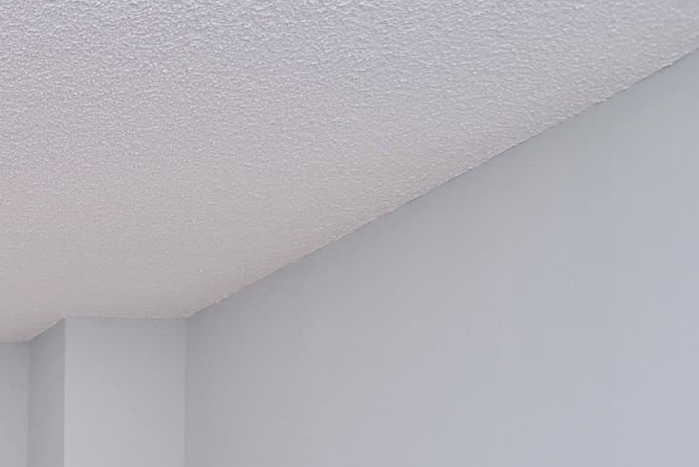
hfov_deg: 32.2
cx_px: -253
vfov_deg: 28.4
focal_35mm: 42
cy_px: 537
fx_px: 816
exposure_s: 1/200
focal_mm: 10
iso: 320
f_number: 7.1
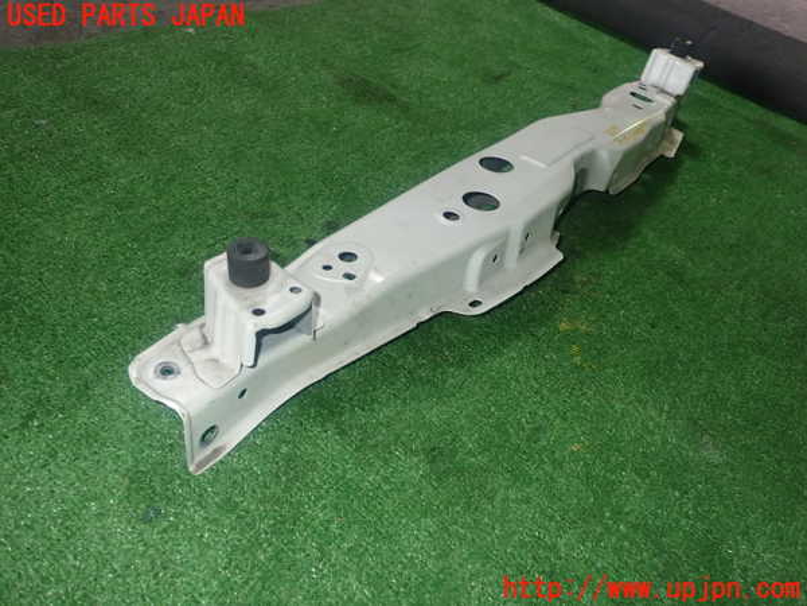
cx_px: 404
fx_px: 699
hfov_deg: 60.0
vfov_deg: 46.8
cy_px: 303
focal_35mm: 30
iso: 400
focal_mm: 5.4
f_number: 6.3
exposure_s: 1/30
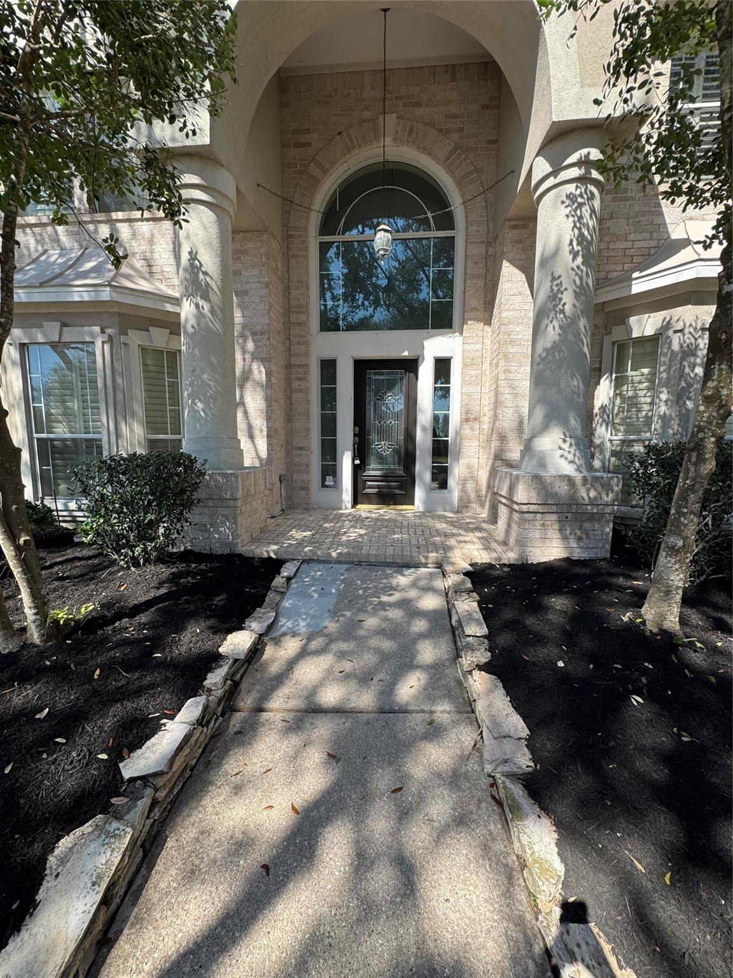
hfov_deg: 85.7
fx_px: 395
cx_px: 366
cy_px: 489
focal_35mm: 14
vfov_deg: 102.1
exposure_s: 1/812
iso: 50
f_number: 2.2
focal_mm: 2.22
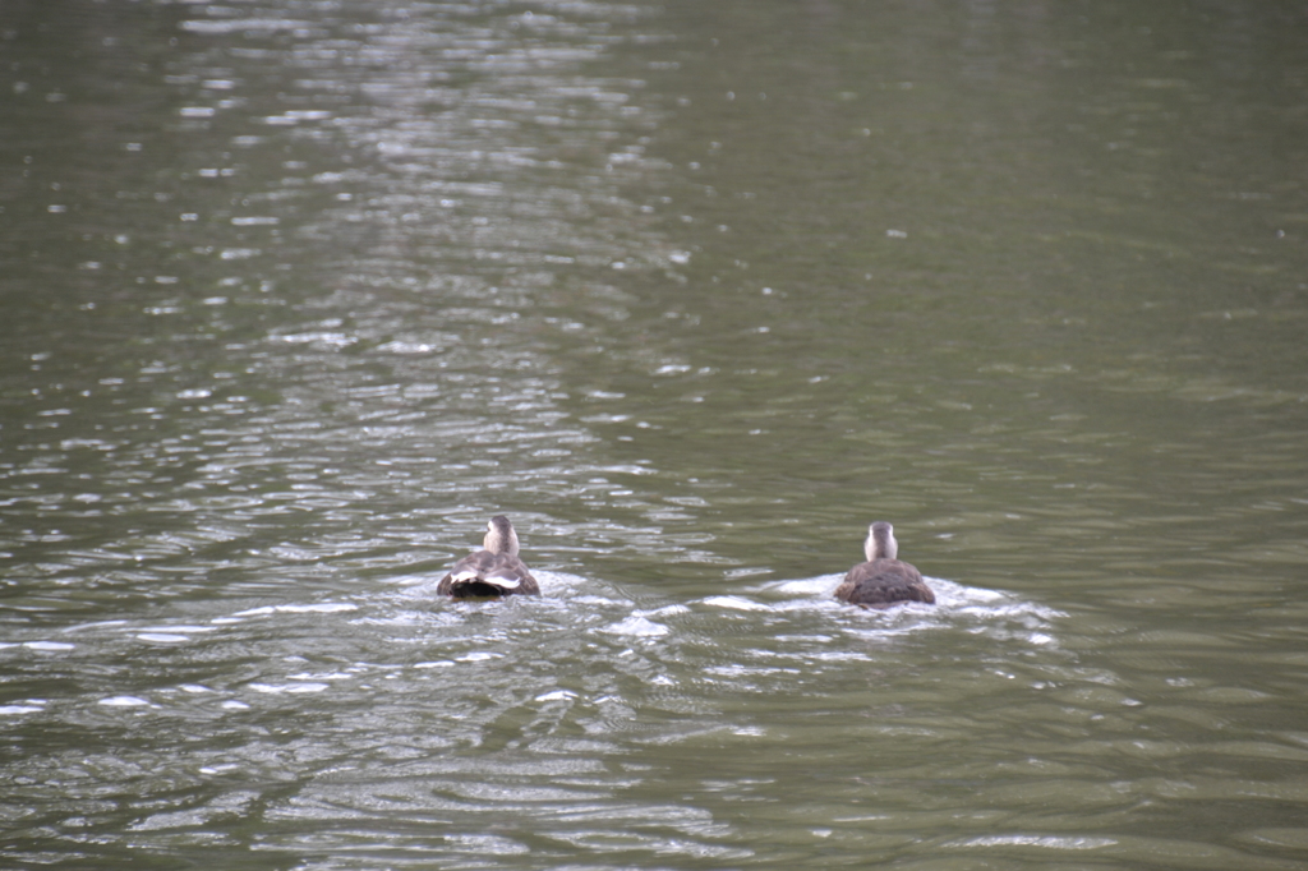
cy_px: 436
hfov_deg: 5.1
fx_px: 14709
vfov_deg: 3.4
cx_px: 654
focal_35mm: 405
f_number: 8
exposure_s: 1/60
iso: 200
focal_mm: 270
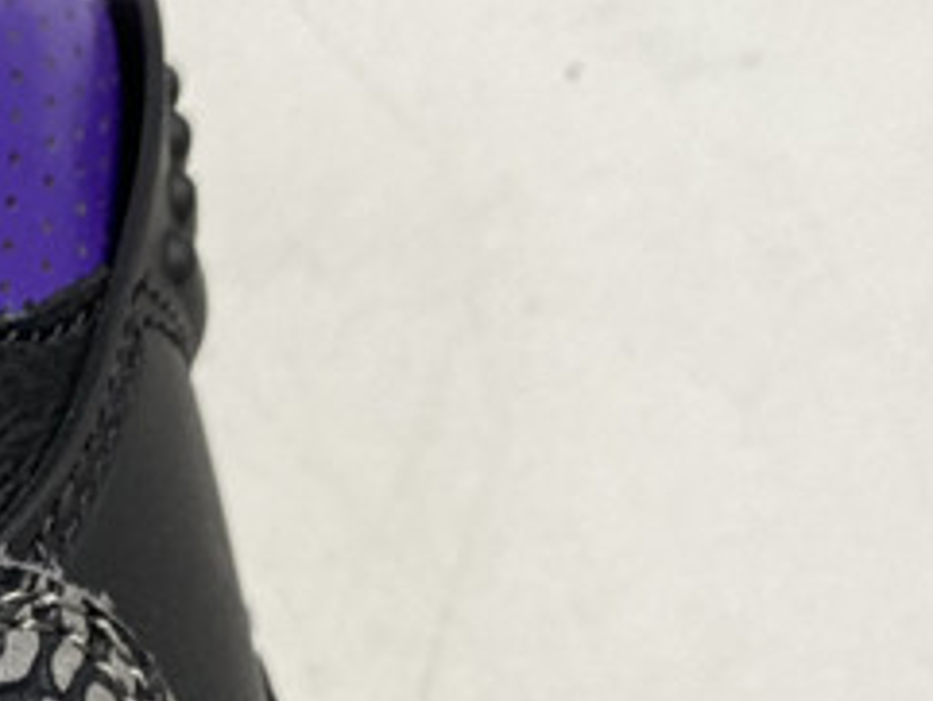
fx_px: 2912
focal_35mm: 108
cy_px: 1081
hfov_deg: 17.2
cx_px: -240
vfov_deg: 12.9
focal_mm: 4.25
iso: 40
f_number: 1.8
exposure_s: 1/100
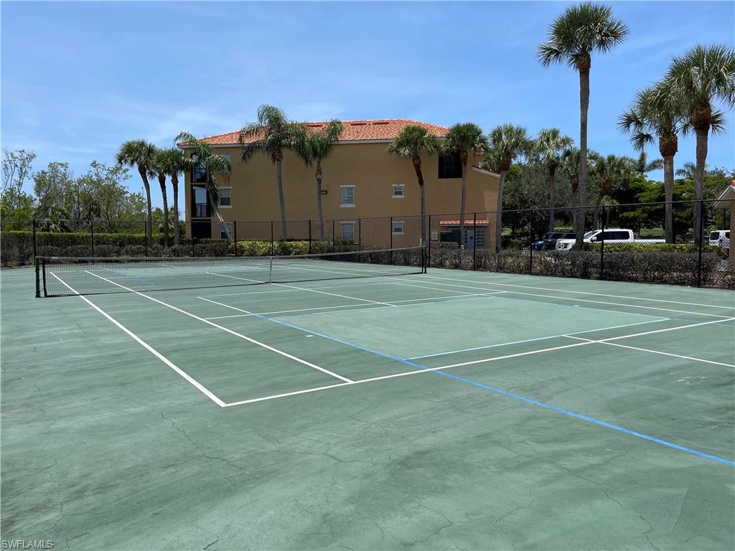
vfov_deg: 53.1
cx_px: 368
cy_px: 276
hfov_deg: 67.3
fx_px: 552
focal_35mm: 26
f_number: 1.6
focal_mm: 5.1
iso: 32
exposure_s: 1/4717
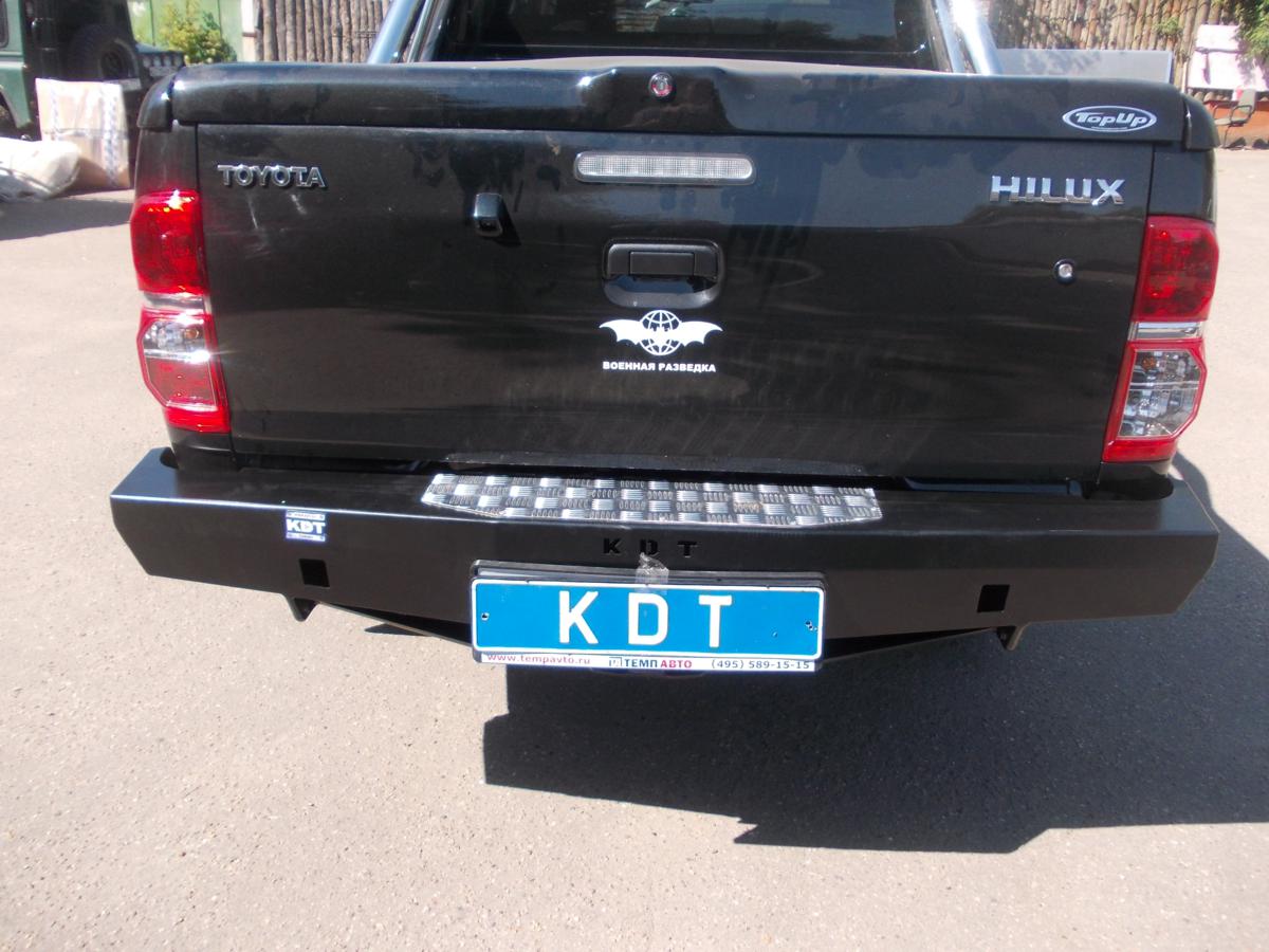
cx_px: 634
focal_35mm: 28
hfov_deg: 63.4
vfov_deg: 49.7
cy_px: 476
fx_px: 1026
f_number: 2.7
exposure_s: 1/500
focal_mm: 4
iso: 80
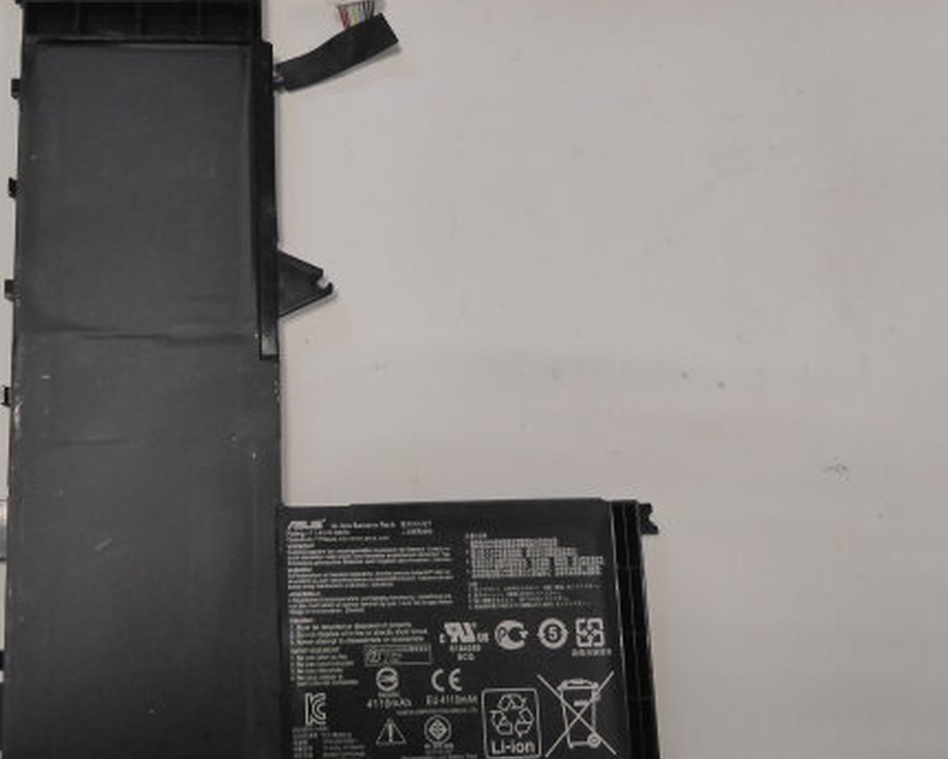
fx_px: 954
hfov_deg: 51.6
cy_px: 416
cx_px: 297
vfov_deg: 43.3
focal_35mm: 34
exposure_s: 1/100
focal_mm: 4.3
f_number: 3.3
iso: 400
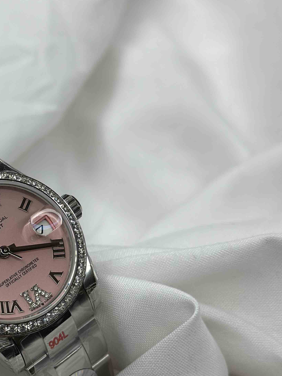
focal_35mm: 88
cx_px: 24
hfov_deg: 16.5
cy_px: 250
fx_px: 956
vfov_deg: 22.2
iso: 80
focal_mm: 6.86
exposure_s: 1/1305
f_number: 1.78
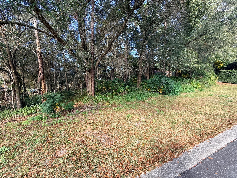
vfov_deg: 85.7
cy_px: 89
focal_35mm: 14
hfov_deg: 102.1
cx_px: 118
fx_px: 96
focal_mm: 2.22
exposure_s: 1/187
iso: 50
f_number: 2.2
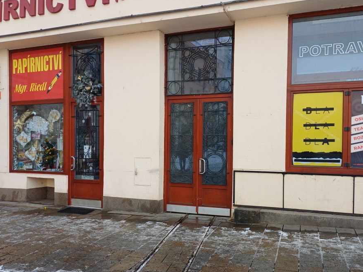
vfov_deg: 48.1
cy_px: 155
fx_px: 304
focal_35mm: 29
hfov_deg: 61.5
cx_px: 202
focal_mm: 4.65
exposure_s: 1/105
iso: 50
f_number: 1.8
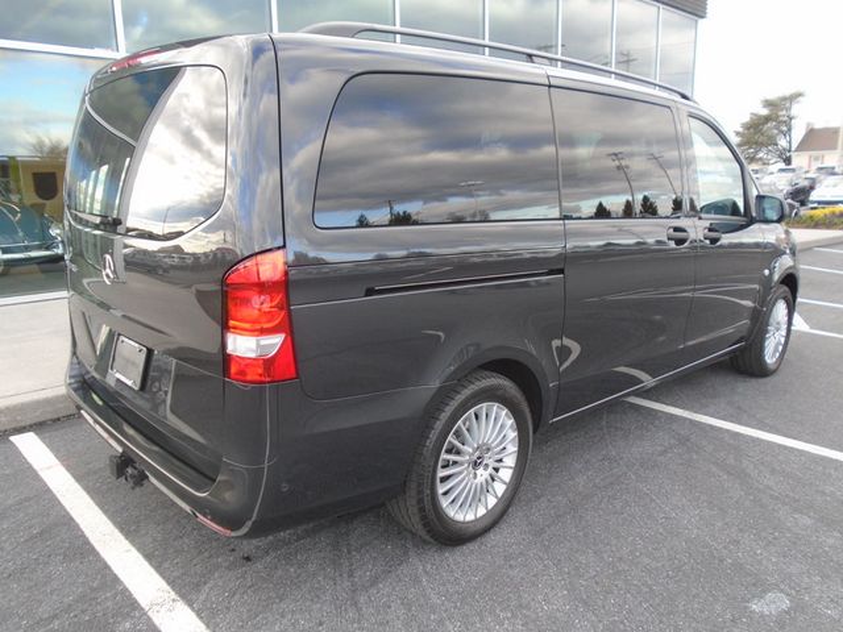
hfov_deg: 67.3
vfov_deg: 53.1
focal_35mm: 26
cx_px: 422
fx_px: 633
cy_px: 316
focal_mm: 4.6
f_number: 3.2
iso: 100
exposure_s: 1/80
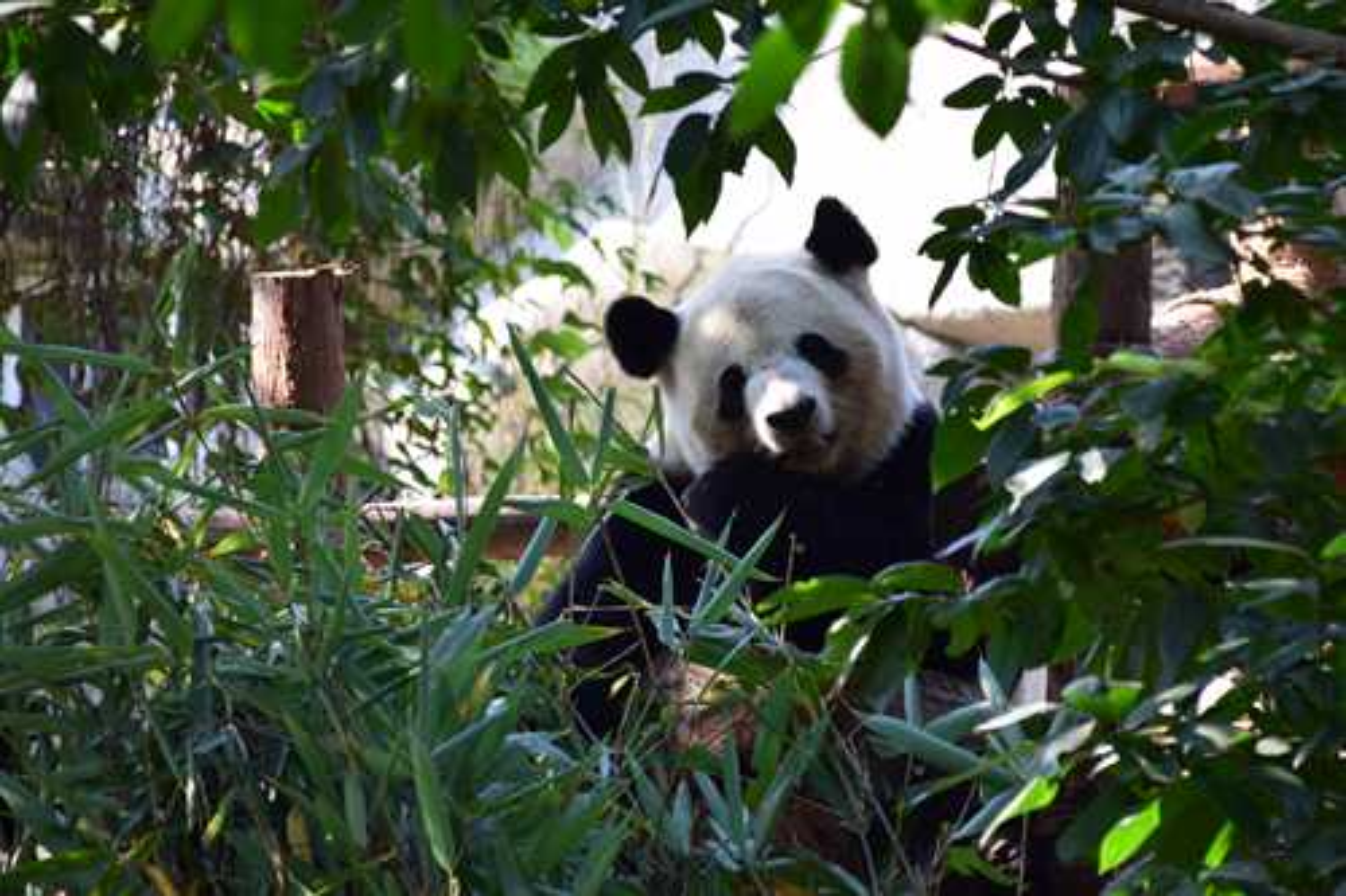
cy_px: 448
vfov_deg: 5.4
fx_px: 9530
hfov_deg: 8.1
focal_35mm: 255
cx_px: 673
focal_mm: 170
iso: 400
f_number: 9
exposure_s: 1/100
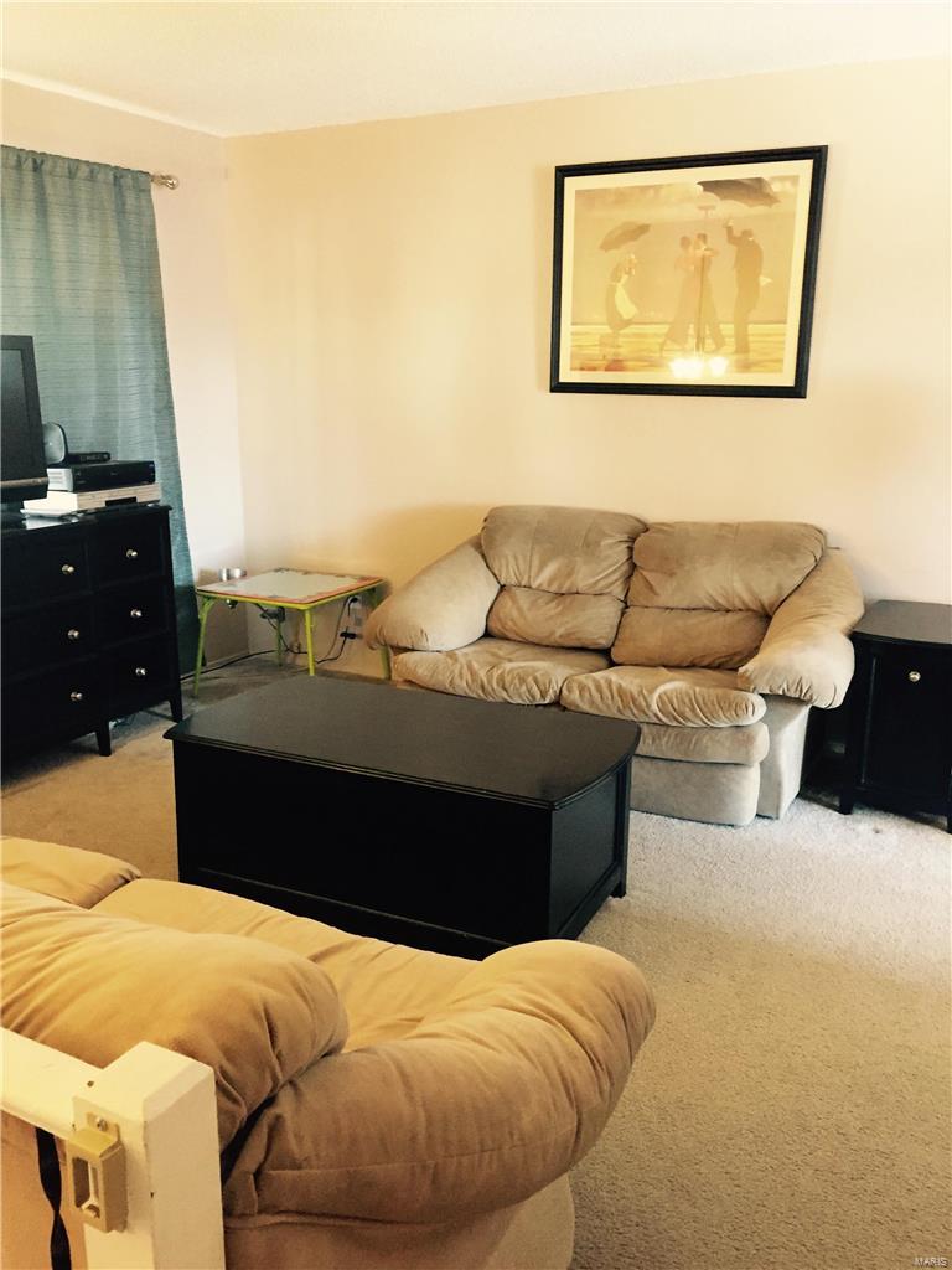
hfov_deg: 48.2
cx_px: 476
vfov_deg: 61.7
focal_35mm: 29
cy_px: 635
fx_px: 1063
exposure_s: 1/30
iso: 250
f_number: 2.2
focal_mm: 4.15
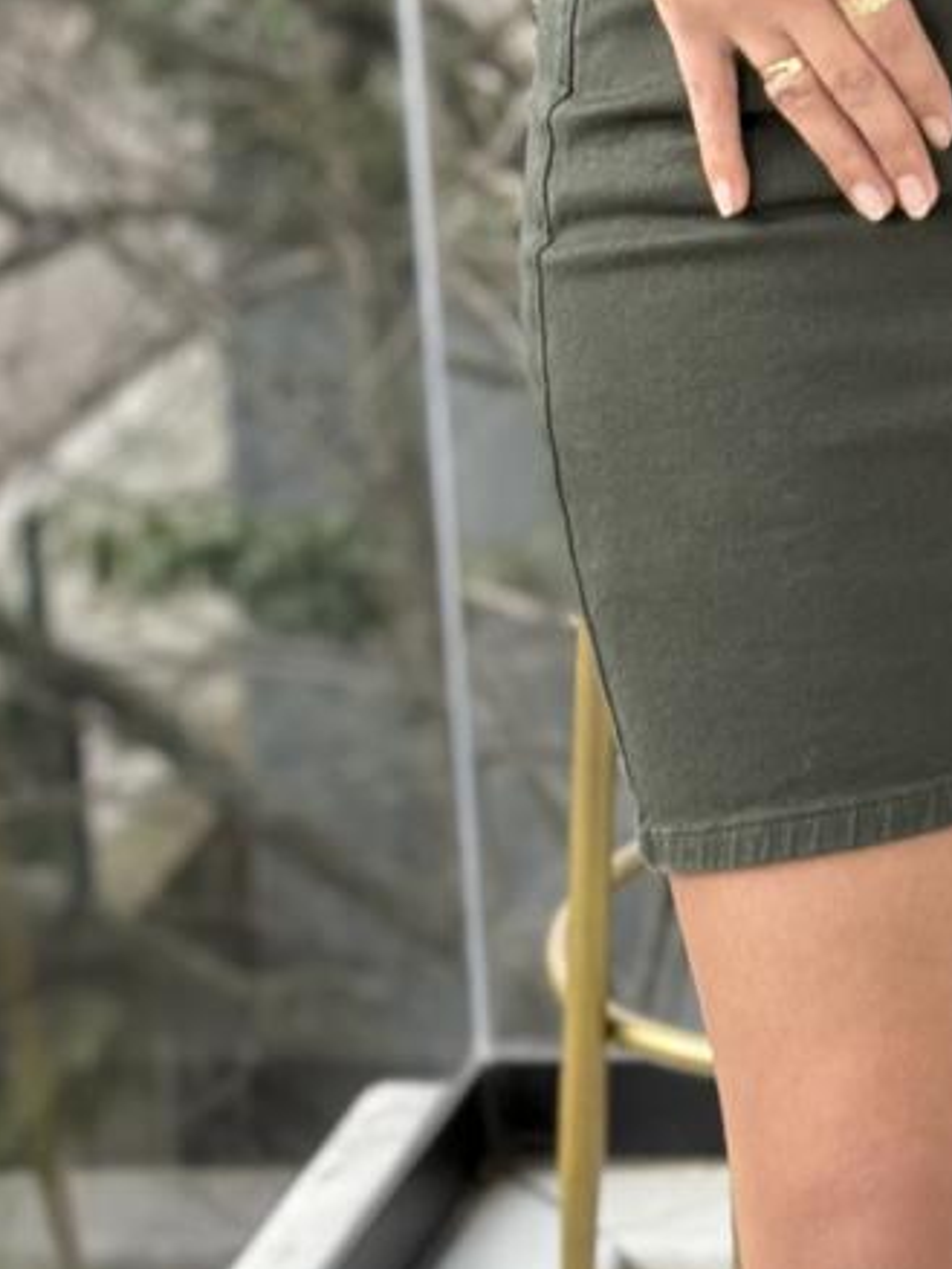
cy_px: -514
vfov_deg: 12.9
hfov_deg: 10.0
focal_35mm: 146
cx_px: 1146
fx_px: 5348
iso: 80
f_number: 1.78
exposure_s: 1/333
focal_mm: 6.76
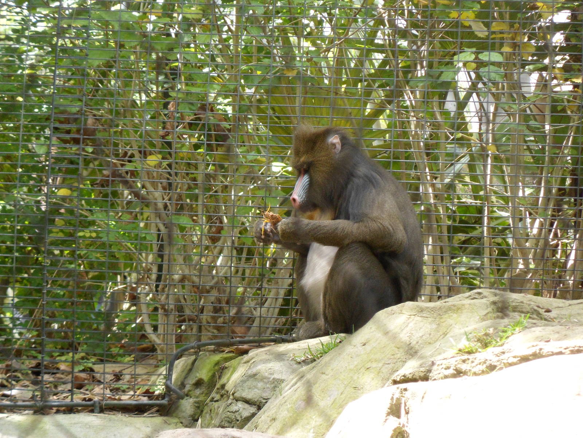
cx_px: 292
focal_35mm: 270
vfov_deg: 5.5
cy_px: 219
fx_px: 4547
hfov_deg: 7.3
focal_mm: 46.8
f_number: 5.9
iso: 240
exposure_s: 1/60
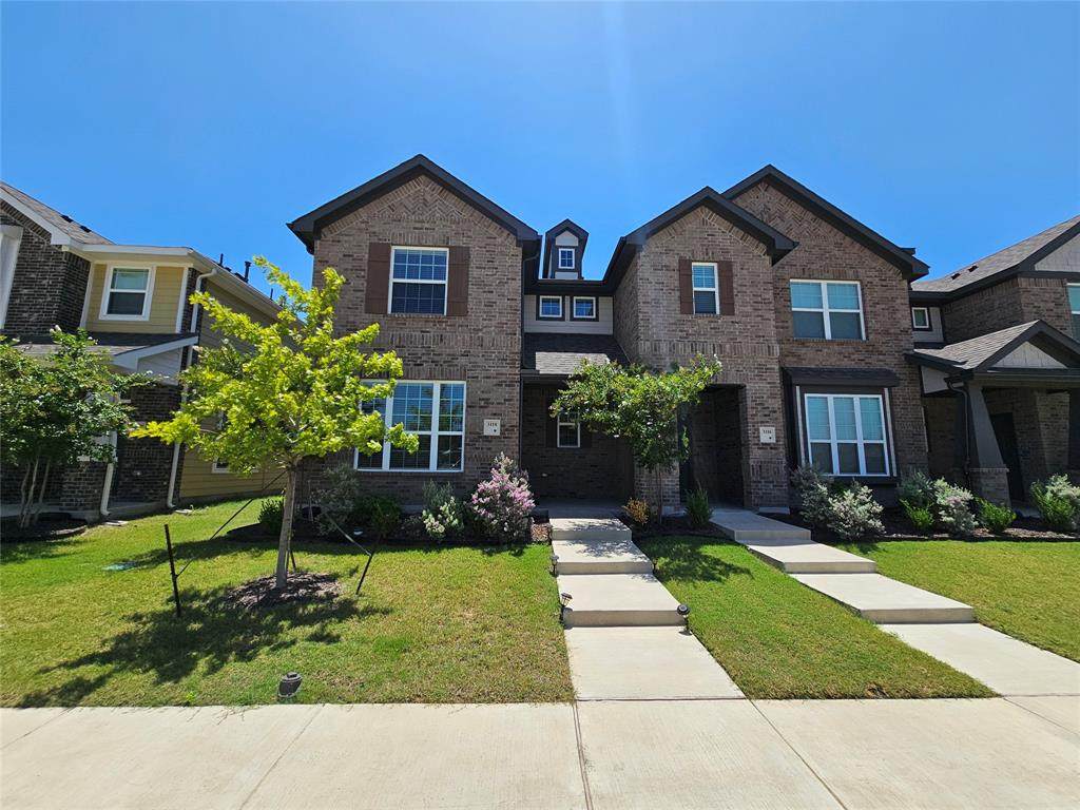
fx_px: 406
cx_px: 540
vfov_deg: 89.9
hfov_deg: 106.2
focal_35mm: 13
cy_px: 405
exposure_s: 1/2708
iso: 50
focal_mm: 2.2
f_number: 2.2
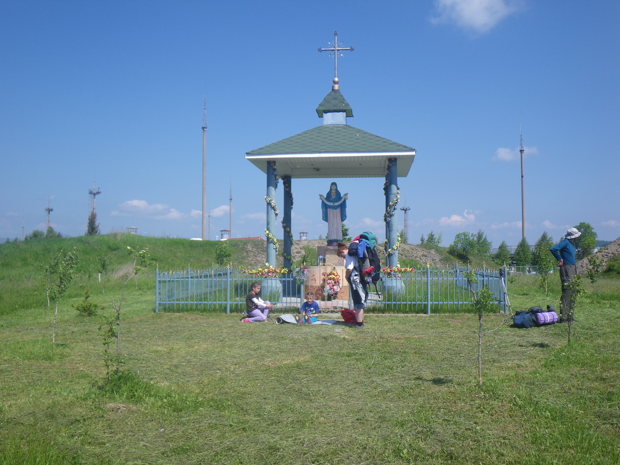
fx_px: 609
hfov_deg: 54.0
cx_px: 310
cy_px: 232
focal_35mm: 34
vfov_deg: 41.8
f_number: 4.6
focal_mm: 6.1
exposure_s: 1/320
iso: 50
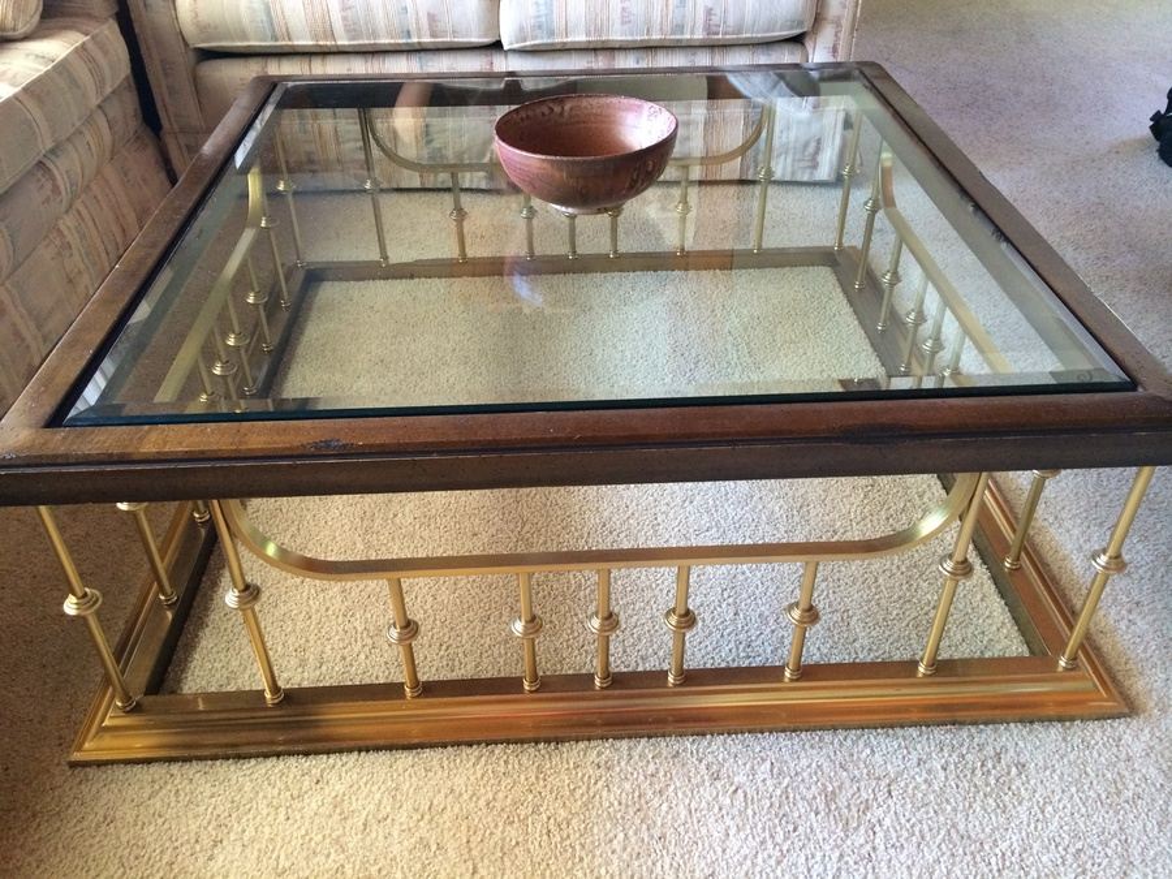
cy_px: 440
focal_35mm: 30
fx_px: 1016
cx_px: 586
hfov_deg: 60.0
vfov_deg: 46.8
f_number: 2.2
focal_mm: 4.12
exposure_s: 1/30
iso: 200
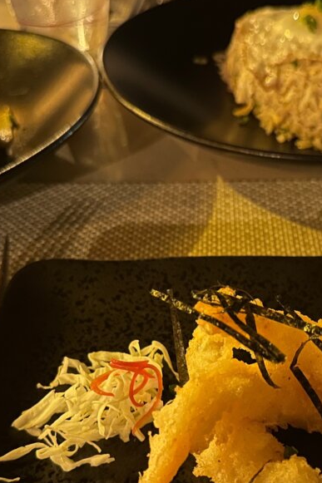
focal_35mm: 44
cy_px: 301
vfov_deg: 44.2
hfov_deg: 30.4
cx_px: 204
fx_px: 591
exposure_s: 1/10
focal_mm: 6.86
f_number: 1.78
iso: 1000
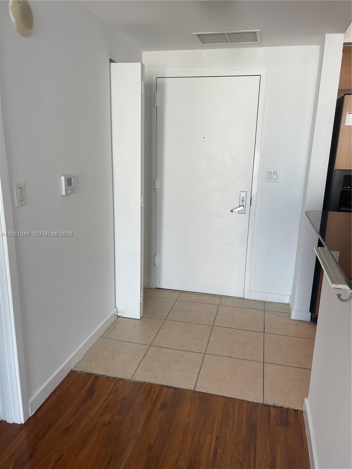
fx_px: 353
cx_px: 176
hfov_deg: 53.1
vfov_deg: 67.3
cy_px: 234
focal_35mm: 26
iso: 64
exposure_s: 1/120
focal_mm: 5.1
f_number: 1.6
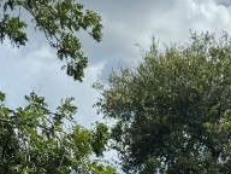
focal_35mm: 128
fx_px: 854
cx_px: 179
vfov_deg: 10.7
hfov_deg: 15.3
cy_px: 337
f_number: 1.78
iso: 80
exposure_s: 1/4950
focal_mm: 6.76
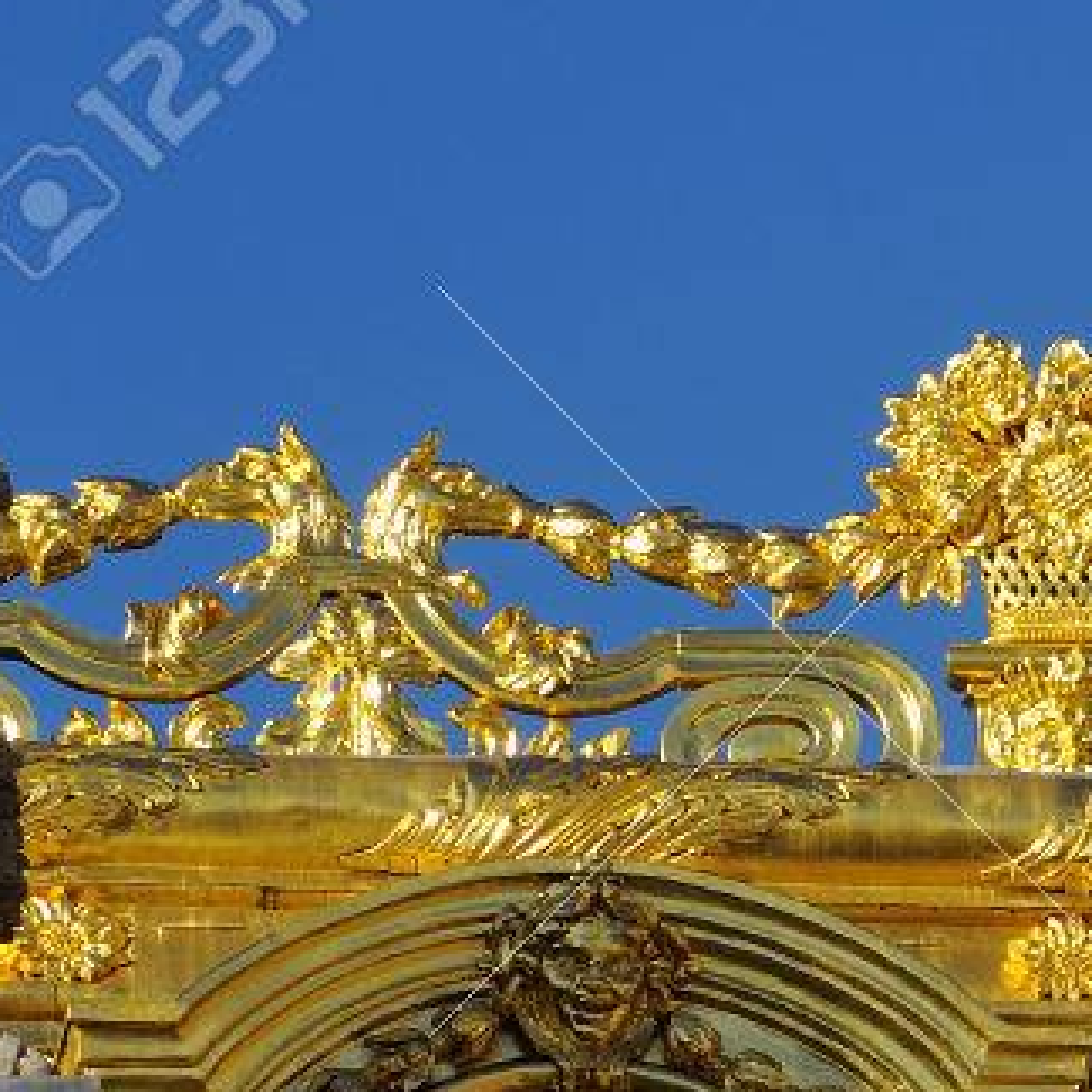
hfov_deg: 2.8
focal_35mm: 630
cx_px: 2046
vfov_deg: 2.8
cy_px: 1161
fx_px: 22485
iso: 200
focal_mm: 185
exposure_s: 1/400
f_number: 16
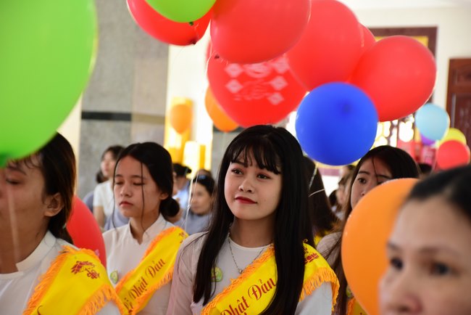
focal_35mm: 120
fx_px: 1571
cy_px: 158
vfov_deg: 11.4
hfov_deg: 17.1
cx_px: 236
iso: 1000
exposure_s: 1/30
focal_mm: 80
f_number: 5.3
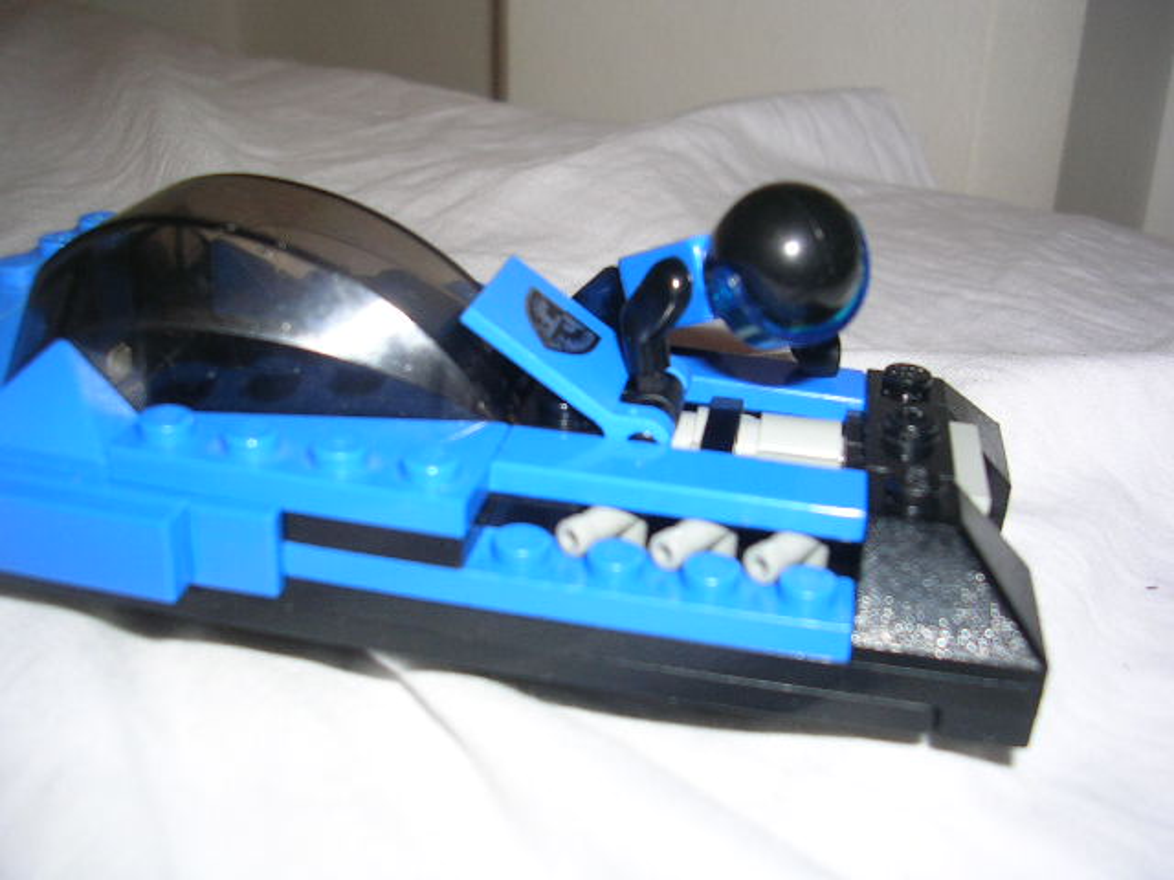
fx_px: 1289
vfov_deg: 37.7
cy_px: 440
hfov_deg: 49.0
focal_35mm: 38
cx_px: 587
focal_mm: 5.8
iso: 50
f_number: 2.8
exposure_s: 1/60.1
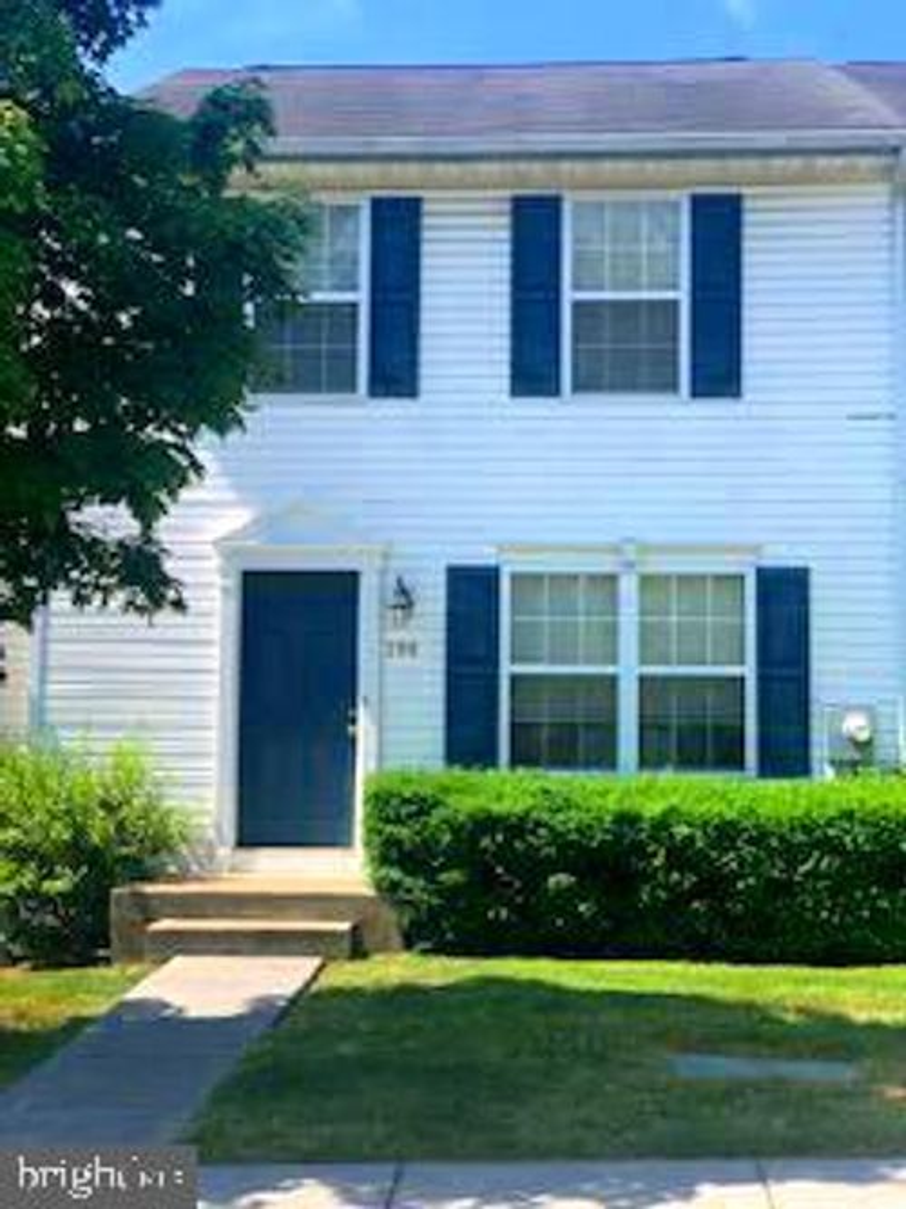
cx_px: 453
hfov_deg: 28.0
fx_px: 1815
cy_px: 604
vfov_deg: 36.8
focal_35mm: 52
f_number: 2.4
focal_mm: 6
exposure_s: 1/461
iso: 16
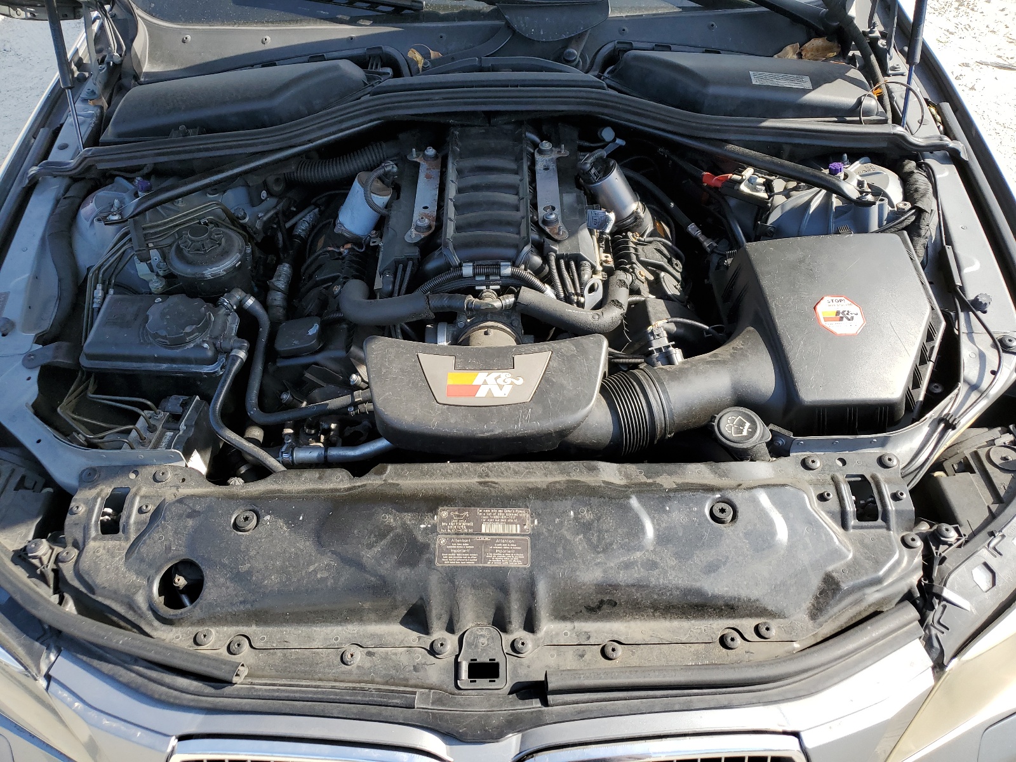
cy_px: 381
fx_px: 763
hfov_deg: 67.3
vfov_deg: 53.1
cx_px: 508
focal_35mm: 26
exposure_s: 1/1000
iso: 50
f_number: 1.5
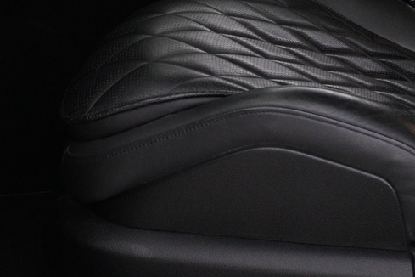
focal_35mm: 97
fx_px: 1116
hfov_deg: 20.7
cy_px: -144
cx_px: 356
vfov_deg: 13.3
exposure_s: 1/50
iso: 1600
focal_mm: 19.5
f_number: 3.8
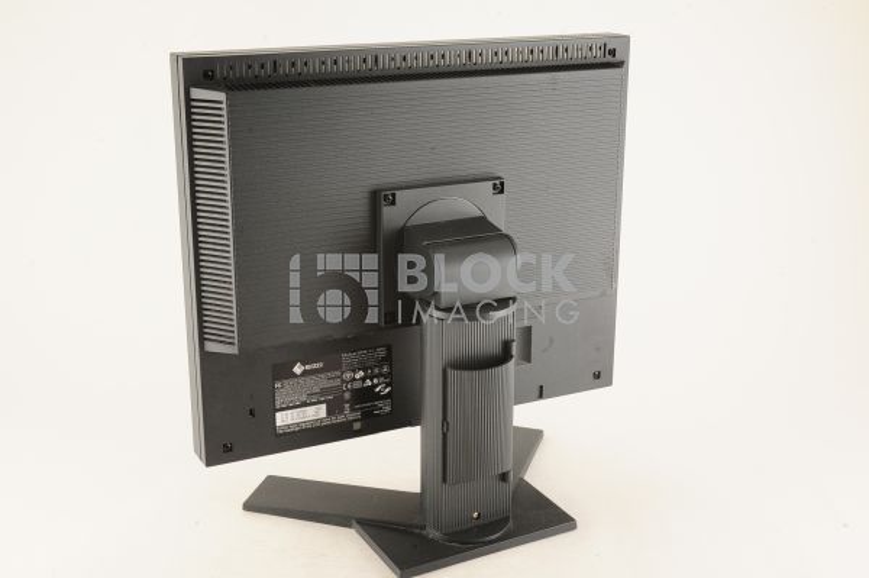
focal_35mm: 50
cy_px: 289
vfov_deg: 26.9
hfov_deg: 39.6
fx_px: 1206
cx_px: 434
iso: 1600
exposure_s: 1/160
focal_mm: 50
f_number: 13
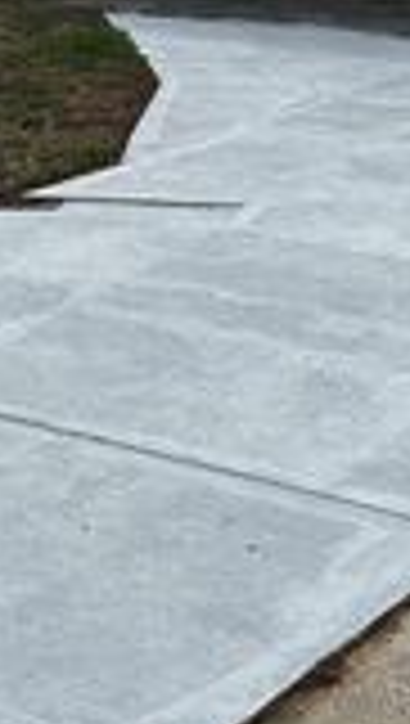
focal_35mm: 81
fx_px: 1560
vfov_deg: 25.2
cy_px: 47
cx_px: 108
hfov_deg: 14.9
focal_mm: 6.86
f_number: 1.78
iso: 80
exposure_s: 1/5848
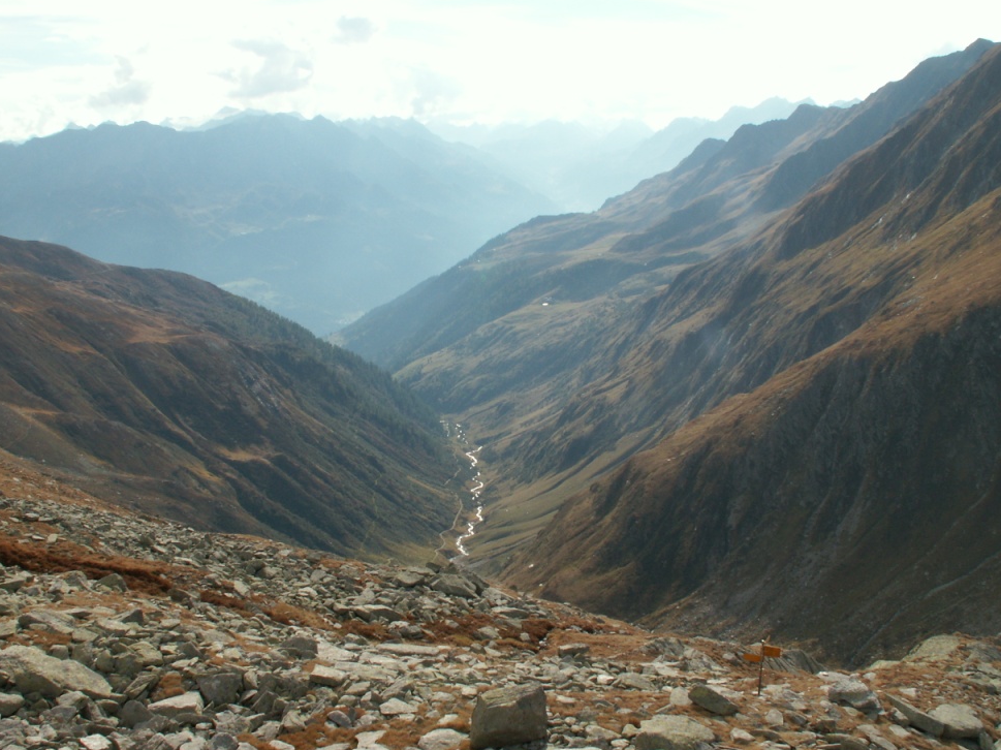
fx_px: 1070
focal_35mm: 37
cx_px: 490
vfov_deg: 38.6
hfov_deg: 50.2
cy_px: 381
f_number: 8
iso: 50
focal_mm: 5.86
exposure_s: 1/125
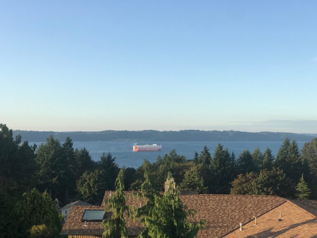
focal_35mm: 57
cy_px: 119
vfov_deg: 25.7
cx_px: 158
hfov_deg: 33.8
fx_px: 522
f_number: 2.8
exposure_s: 1/441
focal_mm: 6.6
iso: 20
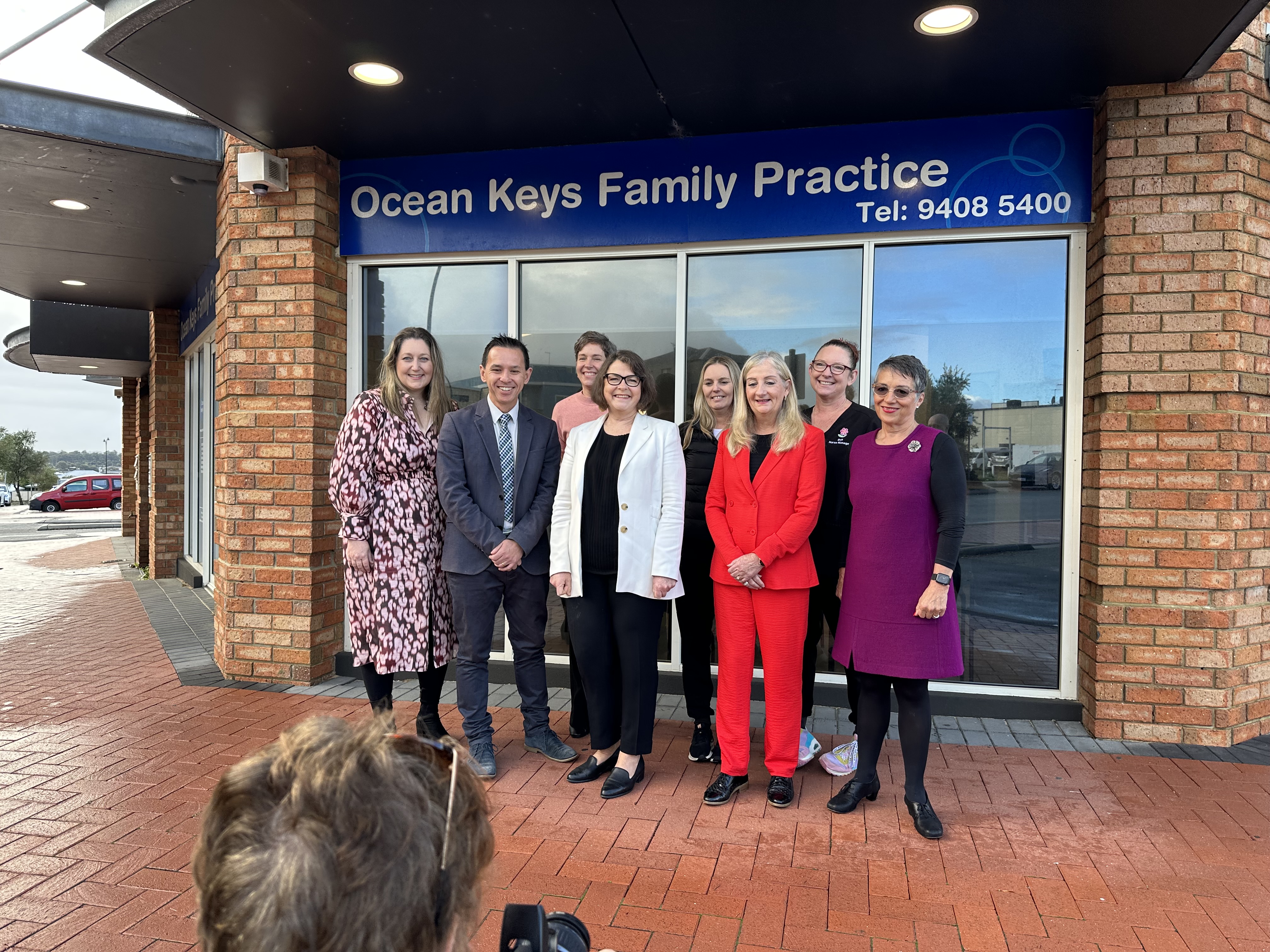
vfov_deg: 56.8
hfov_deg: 71.6
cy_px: 476
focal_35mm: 24
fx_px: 881
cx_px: 635
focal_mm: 6.86
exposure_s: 1/366
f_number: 1.78
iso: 80
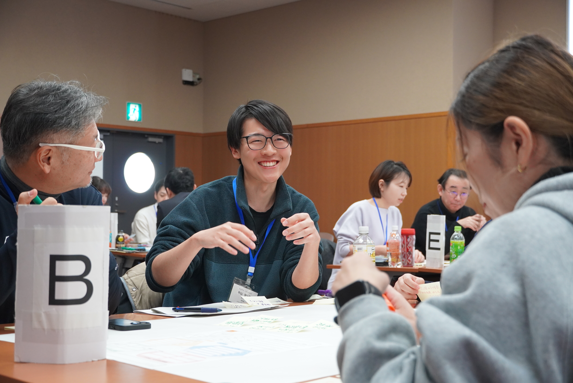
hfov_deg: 37.8
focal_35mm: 52
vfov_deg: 25.8
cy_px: 192
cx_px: 286
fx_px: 836
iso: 1250
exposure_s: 1/160
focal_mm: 35
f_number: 4.5
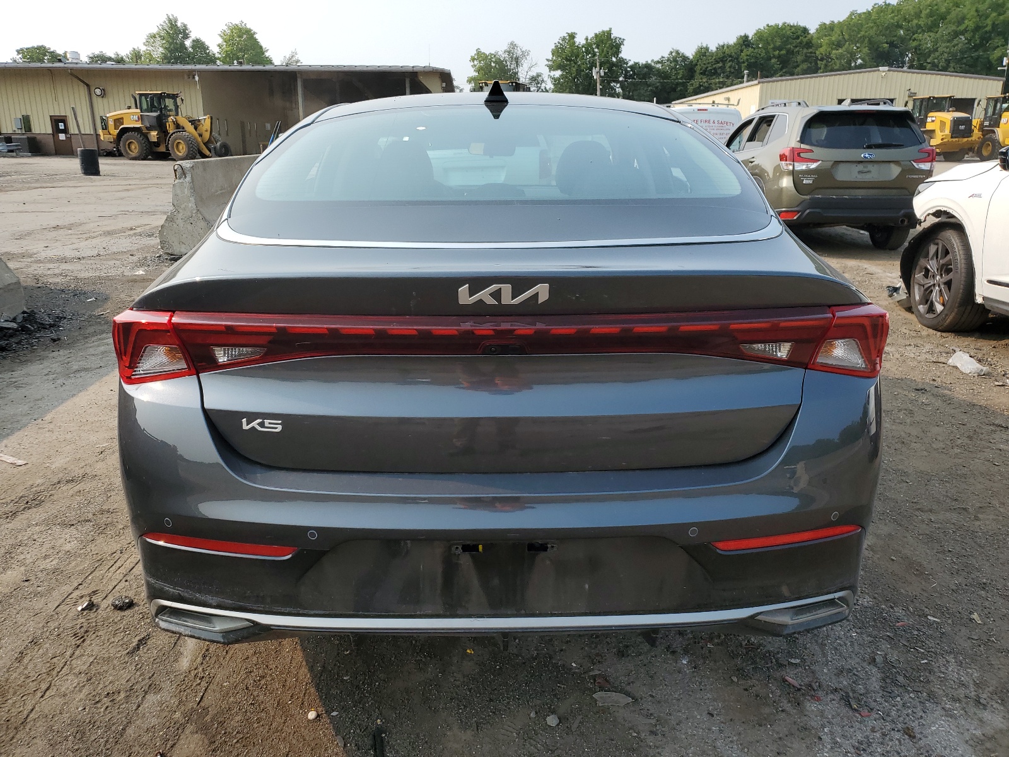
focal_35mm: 26
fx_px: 758
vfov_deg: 53.1
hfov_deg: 67.3
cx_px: 504
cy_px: 378
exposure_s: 1/2000
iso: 50
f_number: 1.5
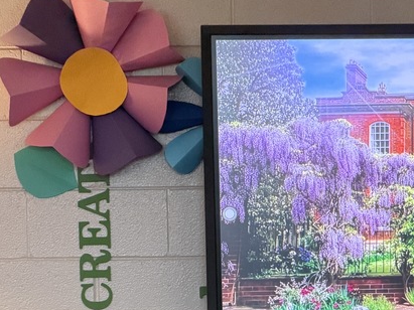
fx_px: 2977
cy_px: 363
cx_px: 515
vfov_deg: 5.9
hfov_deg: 7.9
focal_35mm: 249
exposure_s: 1/60
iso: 500
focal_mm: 16.89
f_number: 2.8
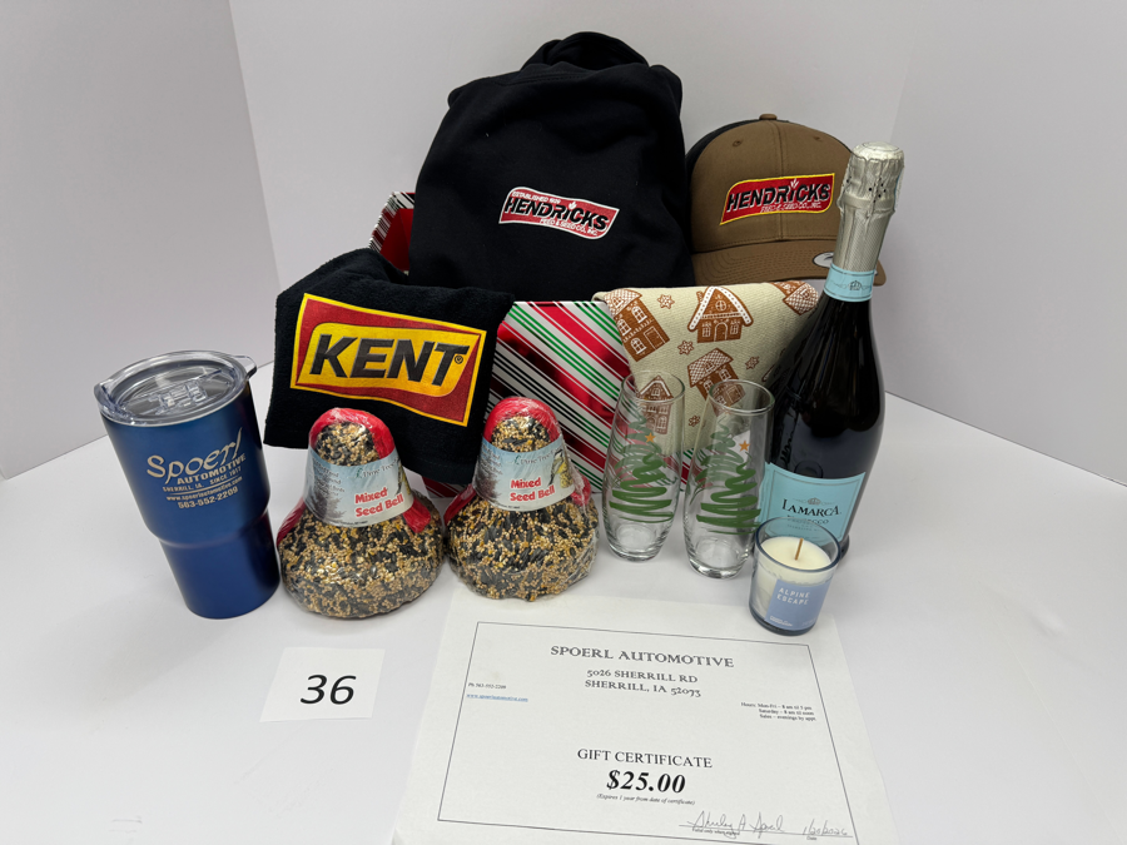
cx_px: 564
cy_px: 422
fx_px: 781
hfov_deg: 71.6
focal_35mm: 24
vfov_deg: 56.8
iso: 80
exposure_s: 1/120
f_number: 1.78
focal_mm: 6.76
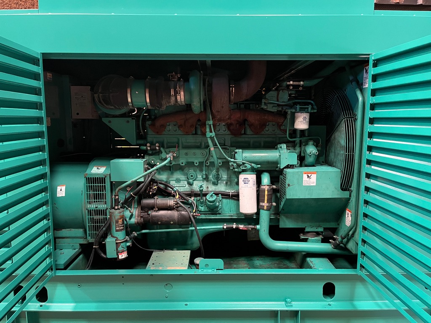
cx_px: 216
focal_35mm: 26
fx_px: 324
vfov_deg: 53.1
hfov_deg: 67.3
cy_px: 162
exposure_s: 1/30
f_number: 1.6
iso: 500
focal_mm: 5.1
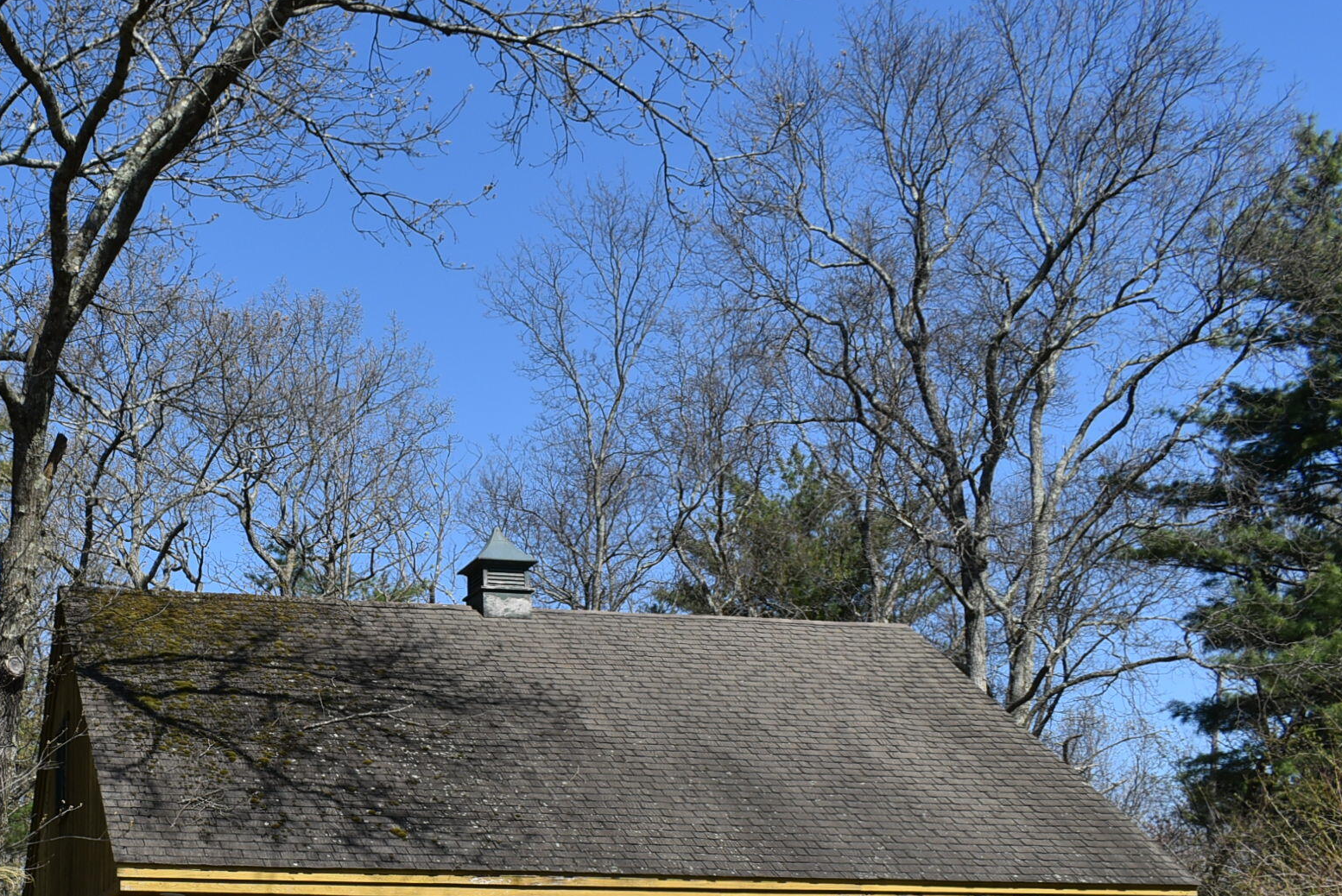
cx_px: 204
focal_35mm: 52
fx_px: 1939
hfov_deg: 36.4
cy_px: 743
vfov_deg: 25.5
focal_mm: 18
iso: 100
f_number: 8
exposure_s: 1/250
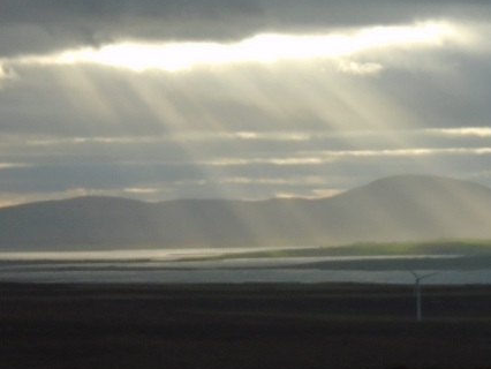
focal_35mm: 244
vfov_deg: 6.1
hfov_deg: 8.1
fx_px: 3463
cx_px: 369
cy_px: 140
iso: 250
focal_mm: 23
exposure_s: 1/250
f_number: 6.4
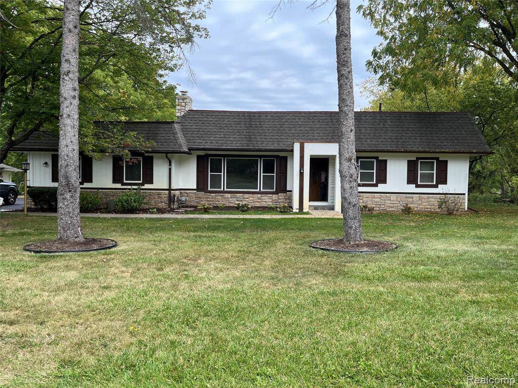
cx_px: 259
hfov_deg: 67.3
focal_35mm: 26
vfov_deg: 53.1
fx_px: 389
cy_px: 194
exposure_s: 1/1066
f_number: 1.6
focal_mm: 5.1
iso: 50
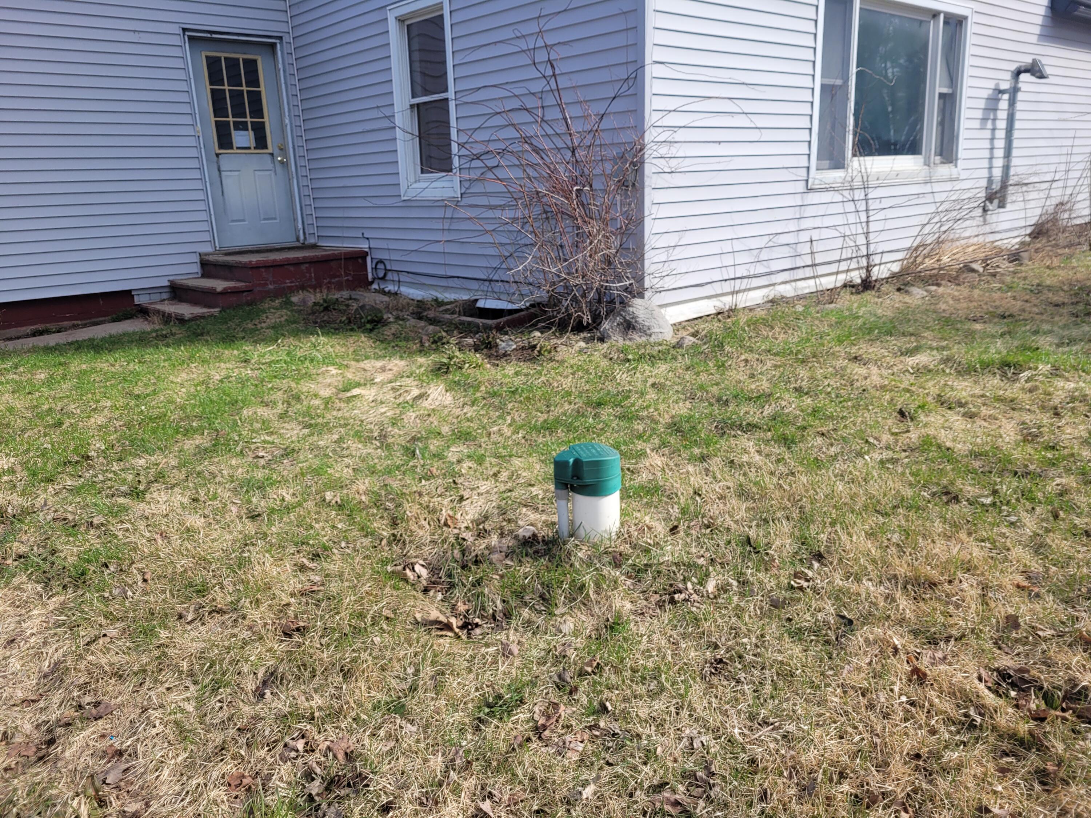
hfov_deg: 67.3
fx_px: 819
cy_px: 409
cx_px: 546
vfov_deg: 53.1
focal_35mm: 26
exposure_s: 1/1304
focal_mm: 5.4
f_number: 1.8
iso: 40
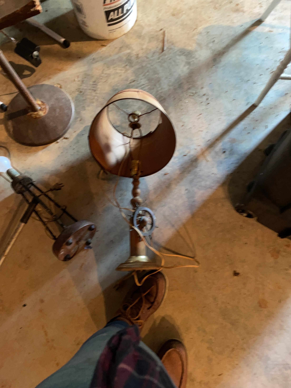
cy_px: 194
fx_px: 359
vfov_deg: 56.8
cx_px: 146
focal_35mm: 32
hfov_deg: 44.2
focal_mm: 4.2
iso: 320
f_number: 1.6
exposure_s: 1/15
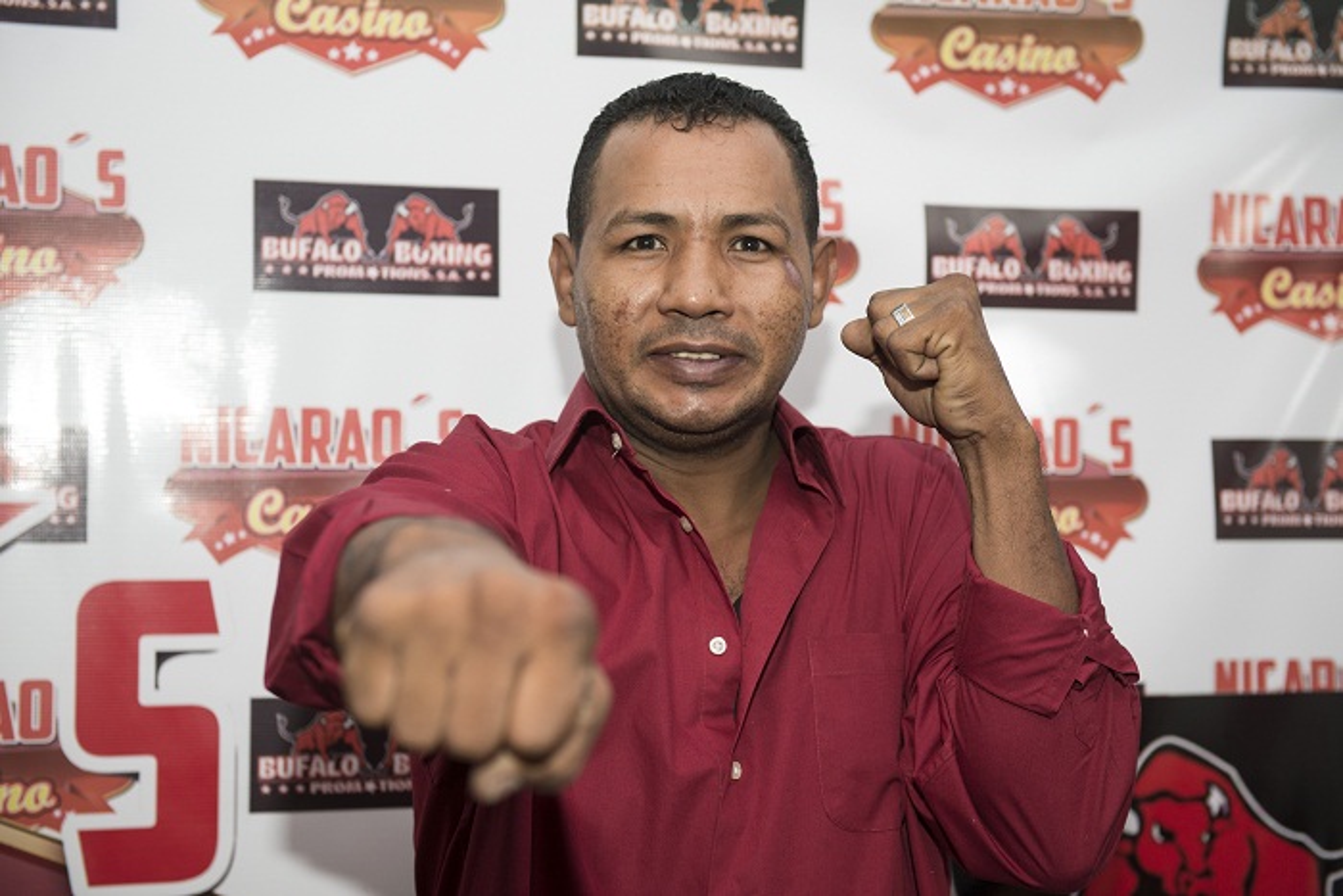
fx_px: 2239
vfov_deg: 22.6
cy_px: 448
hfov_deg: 33.4
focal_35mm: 60
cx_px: 672
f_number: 3.5
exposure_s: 1/100
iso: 800
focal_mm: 60
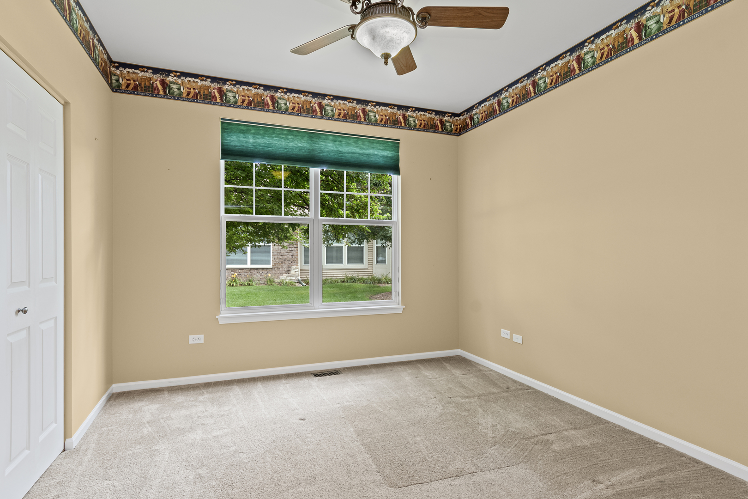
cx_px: 374
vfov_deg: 67.4
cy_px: 250
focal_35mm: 18
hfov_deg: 90.0
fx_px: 374
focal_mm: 12
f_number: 8
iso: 320
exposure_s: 1/2.5
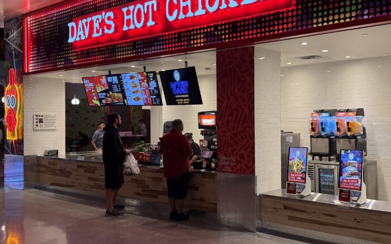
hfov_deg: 51.2
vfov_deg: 33.5
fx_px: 405
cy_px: 115
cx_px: 235
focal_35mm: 38
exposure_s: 1/120
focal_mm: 6.76
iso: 250
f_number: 1.78
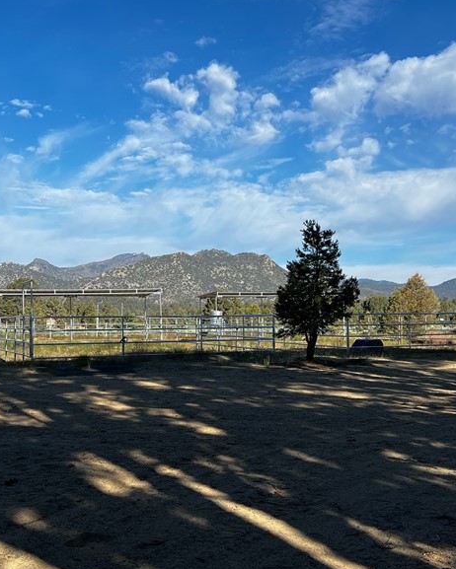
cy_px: 313
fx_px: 759
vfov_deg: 41.1
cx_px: 244
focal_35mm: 45
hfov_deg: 33.4
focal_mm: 5.7
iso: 50
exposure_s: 1/3704
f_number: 1.5
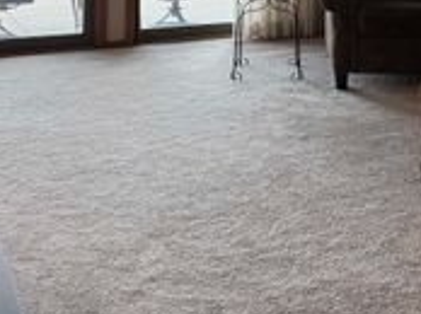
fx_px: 838
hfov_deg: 26.8
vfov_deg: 19.9
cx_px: 409
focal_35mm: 69
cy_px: -69
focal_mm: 6.76
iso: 200
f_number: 1.78
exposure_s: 1/171
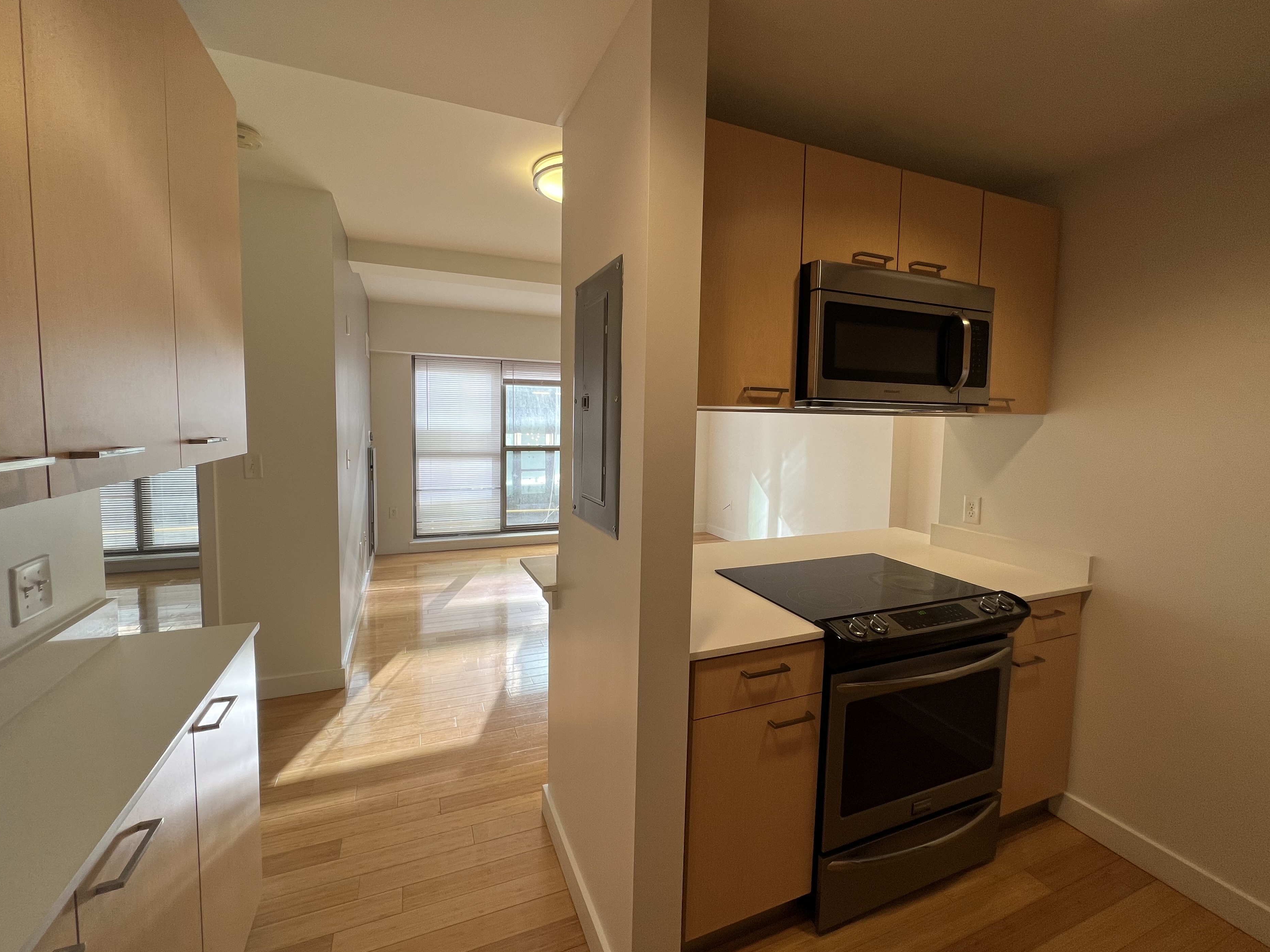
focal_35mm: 14
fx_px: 514
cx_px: 631
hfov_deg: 102.1
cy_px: 460
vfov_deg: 85.6
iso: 50
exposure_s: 1/99
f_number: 1.8
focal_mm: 1.57
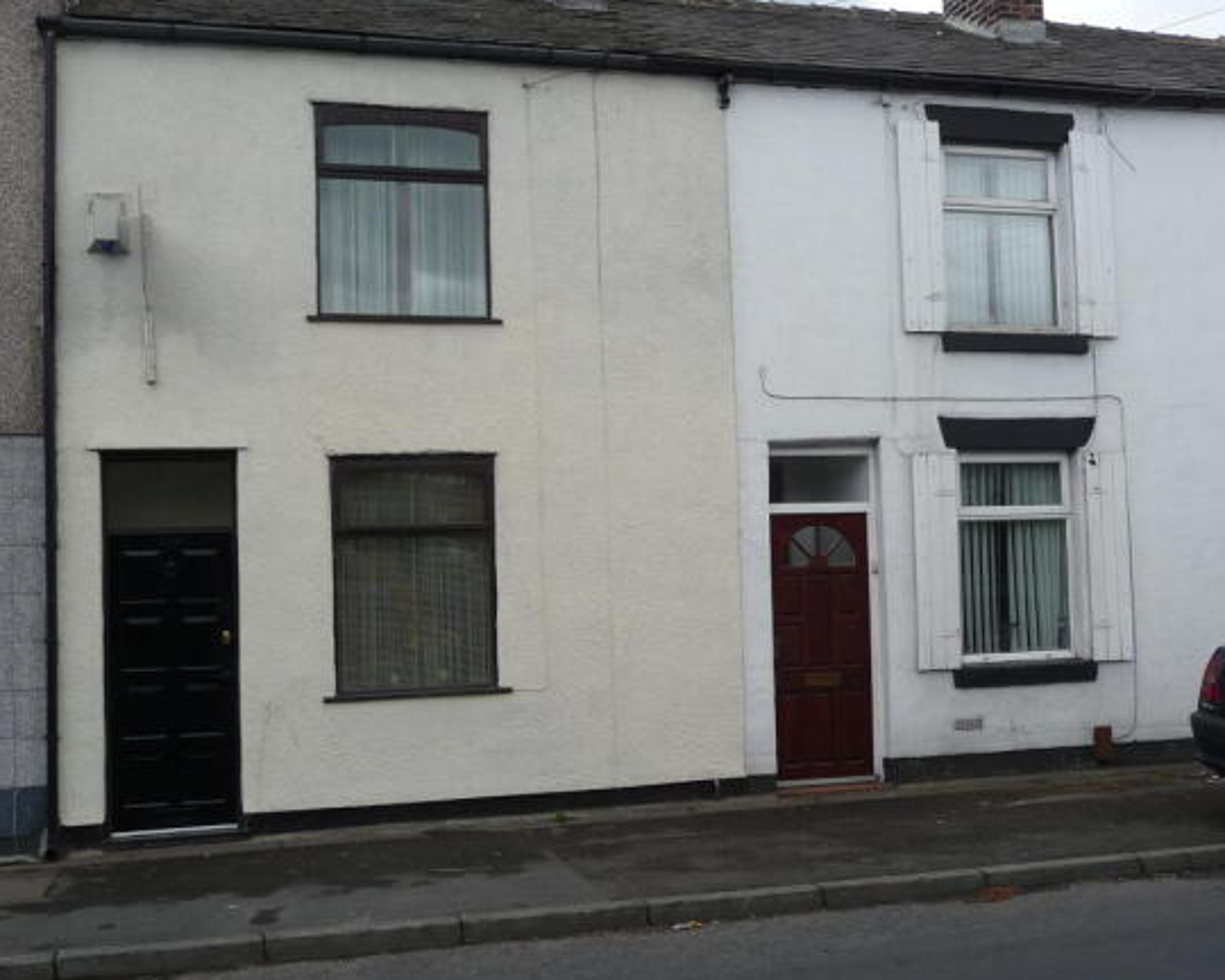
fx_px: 1450
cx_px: 582
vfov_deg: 37.3
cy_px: 489
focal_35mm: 40
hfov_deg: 45.8
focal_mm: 4.7
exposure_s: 1/320
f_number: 3.3
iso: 100
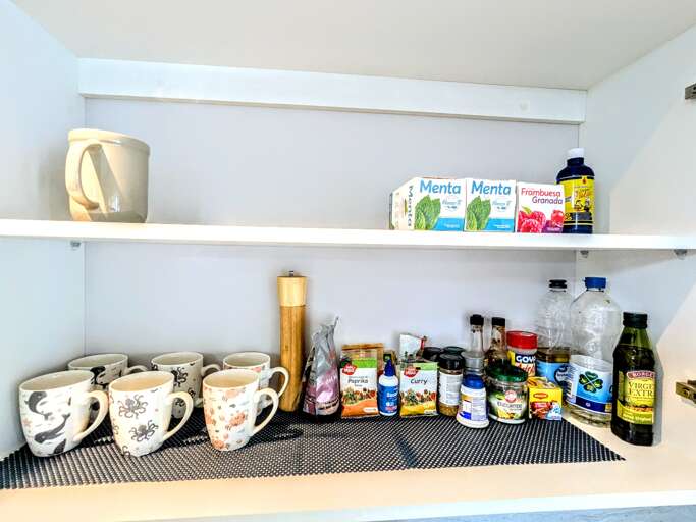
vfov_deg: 78.1
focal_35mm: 16
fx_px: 322
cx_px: 348
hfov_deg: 94.5
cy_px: 261
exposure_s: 1/23.8
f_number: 2.2
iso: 92
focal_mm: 2.35
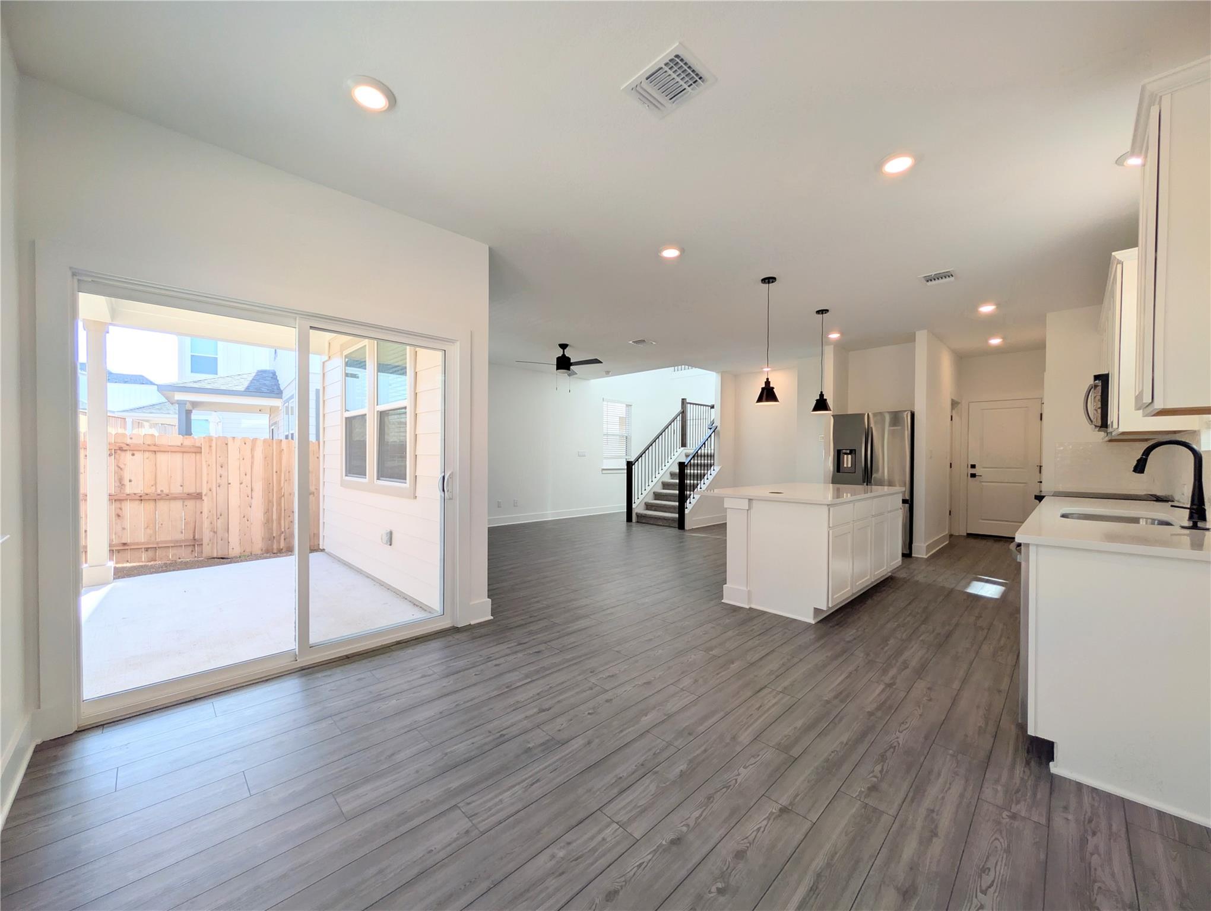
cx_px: 606
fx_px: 420
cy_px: 456
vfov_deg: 94.6
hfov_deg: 110.5
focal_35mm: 12
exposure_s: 1/419
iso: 49
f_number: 1.7
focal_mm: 2.02
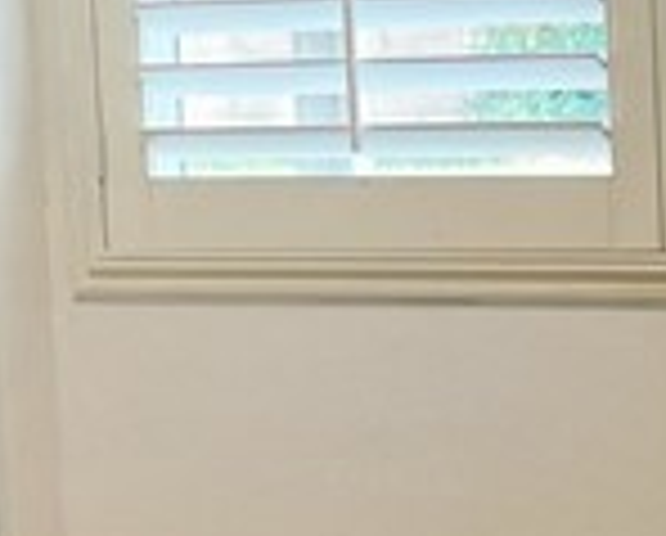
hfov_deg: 10.9
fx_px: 3456
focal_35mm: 175
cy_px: 171
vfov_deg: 8.9
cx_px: 68
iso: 50
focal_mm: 5.7
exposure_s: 1/120
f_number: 1.5
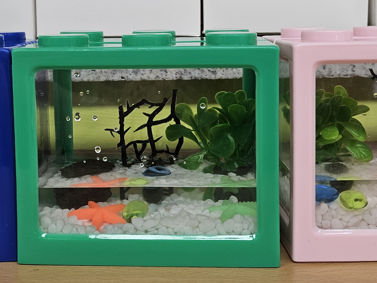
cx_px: 163
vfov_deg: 27.5
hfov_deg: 36.8
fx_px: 566
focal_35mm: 52
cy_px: 56
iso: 125
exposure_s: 1/180
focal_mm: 5
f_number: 1.8
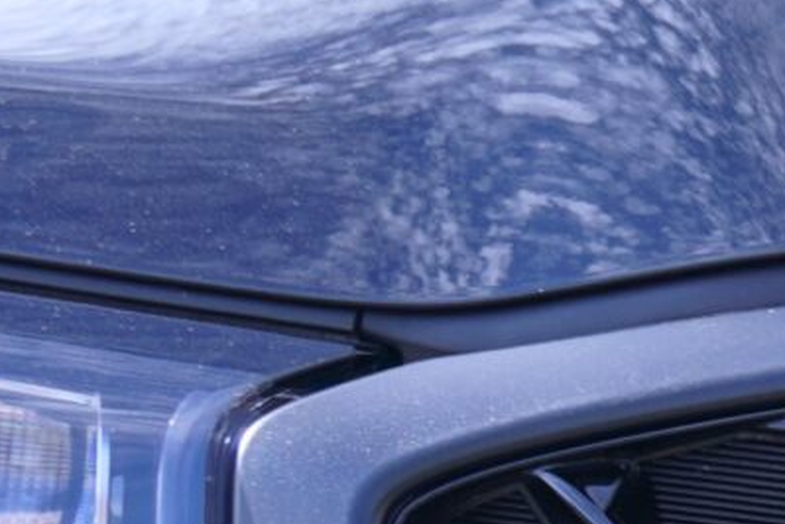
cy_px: 1037
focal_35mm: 250
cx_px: 2182
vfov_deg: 5.4
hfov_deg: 7.4
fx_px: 5451
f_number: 5.6
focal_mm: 26
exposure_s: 1/100
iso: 100
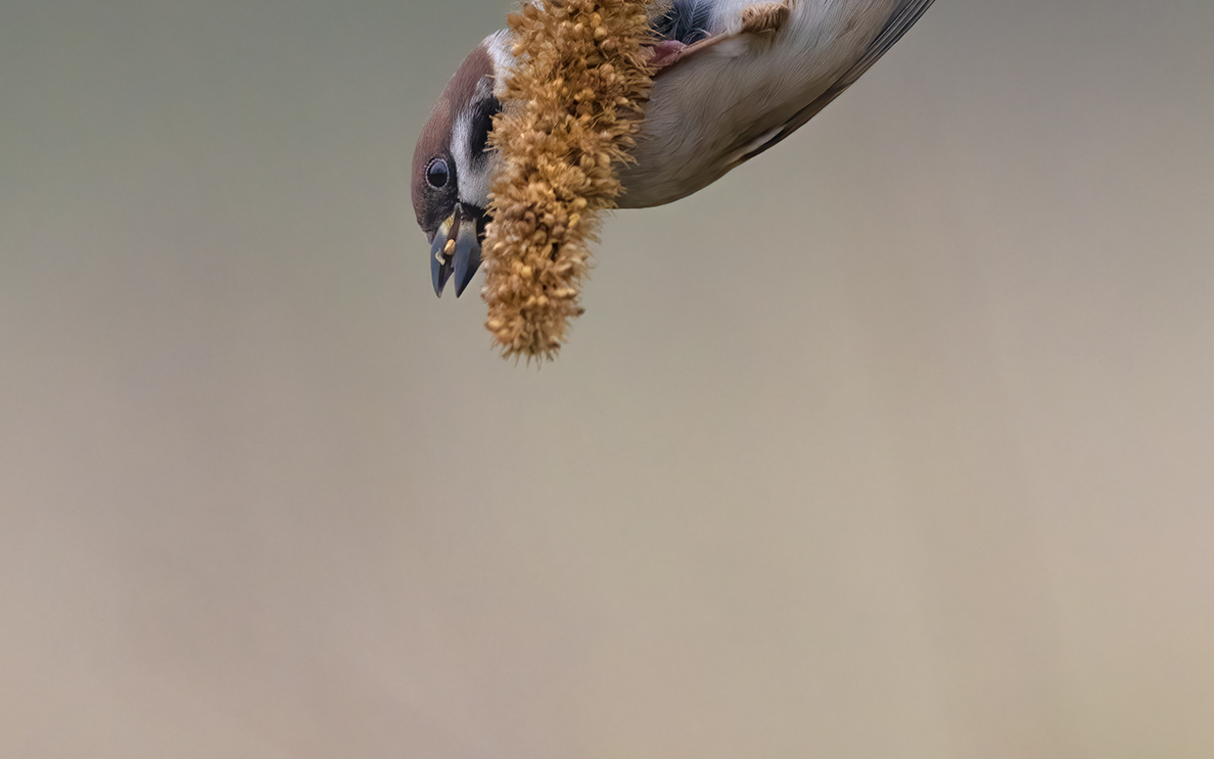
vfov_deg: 1.1
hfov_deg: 1.7
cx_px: 673
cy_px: -190
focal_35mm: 1212
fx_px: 40107
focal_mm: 460
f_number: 6.3
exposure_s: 1/2500
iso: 2000
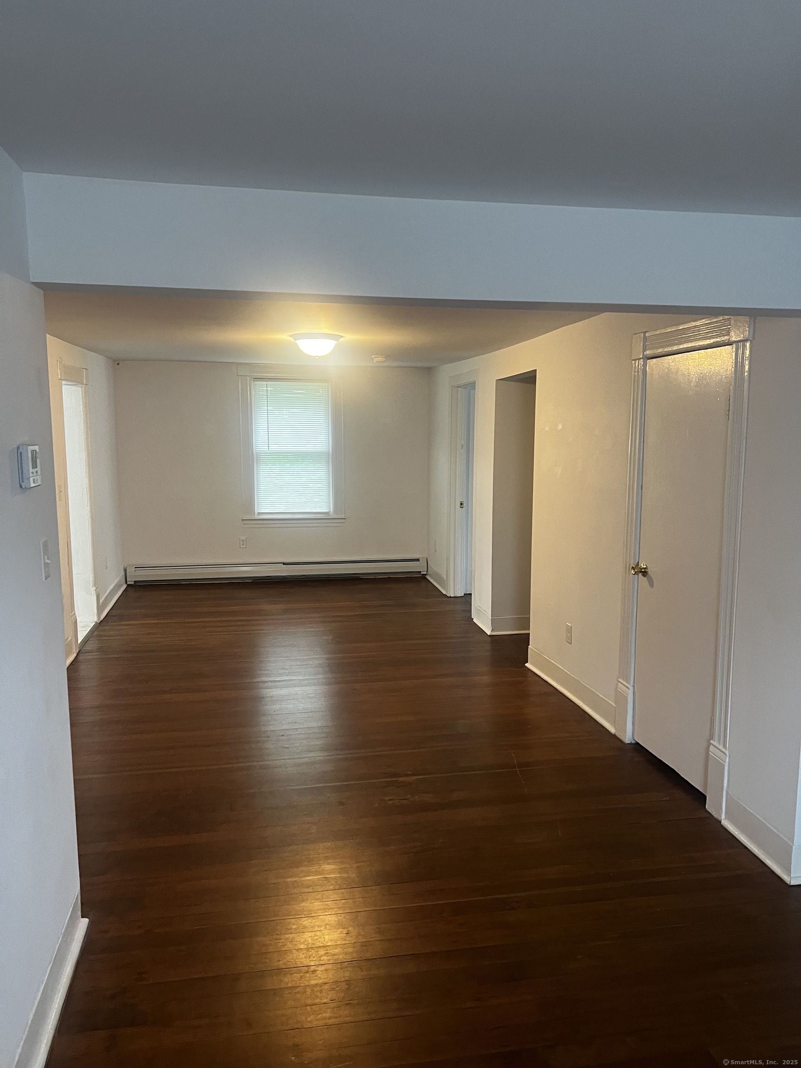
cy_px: 534
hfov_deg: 53.1
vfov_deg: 67.3
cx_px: 400
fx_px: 802
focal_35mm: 26
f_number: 1.5
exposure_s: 1/60
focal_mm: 5.7
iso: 250
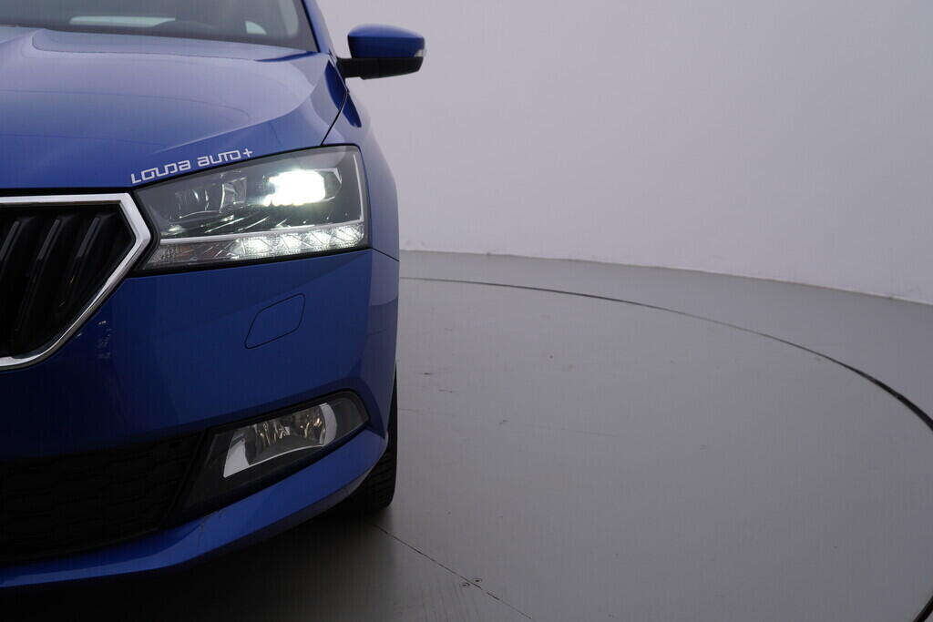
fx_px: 933
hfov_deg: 53.1
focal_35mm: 36
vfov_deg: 36.9
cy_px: 311
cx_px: 466
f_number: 5
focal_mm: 24
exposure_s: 1/125
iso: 125
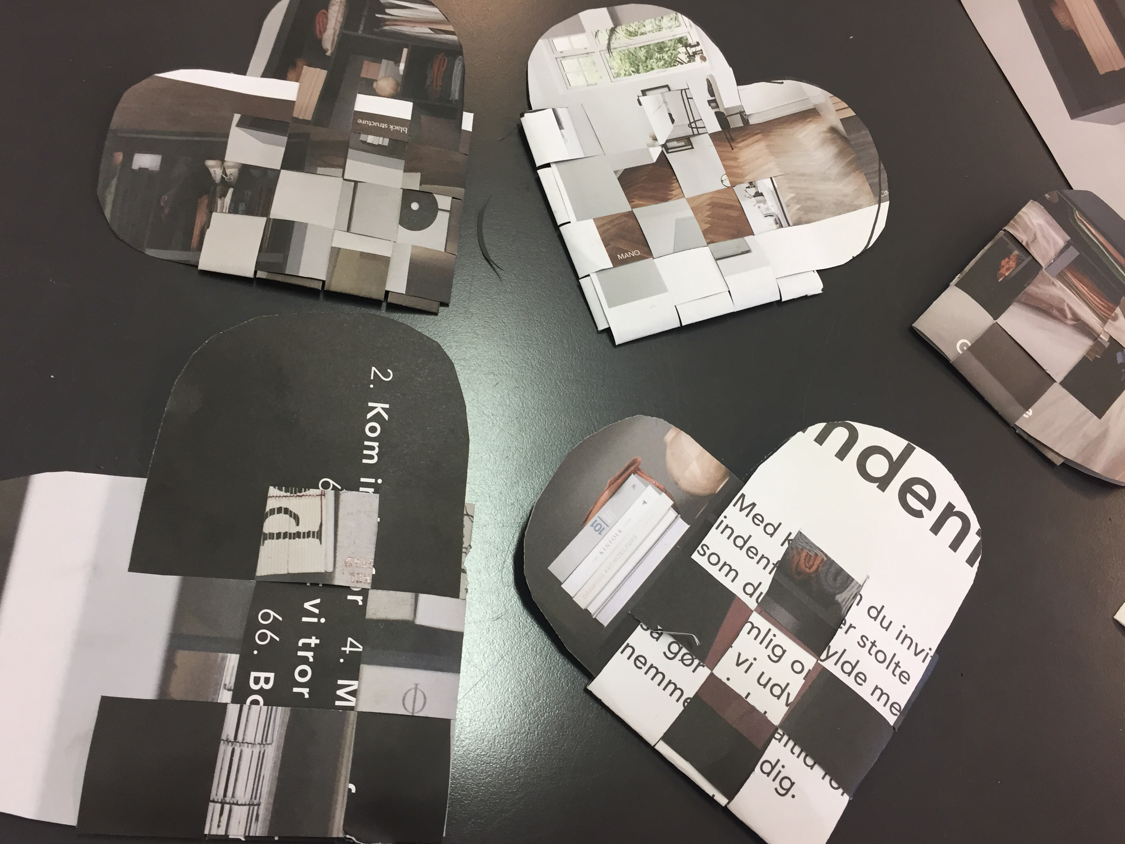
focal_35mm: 29
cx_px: 562
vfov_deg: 48.2
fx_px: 942
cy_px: 422
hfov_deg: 61.7
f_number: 2.2
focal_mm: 4.15
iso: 64
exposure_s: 1/33
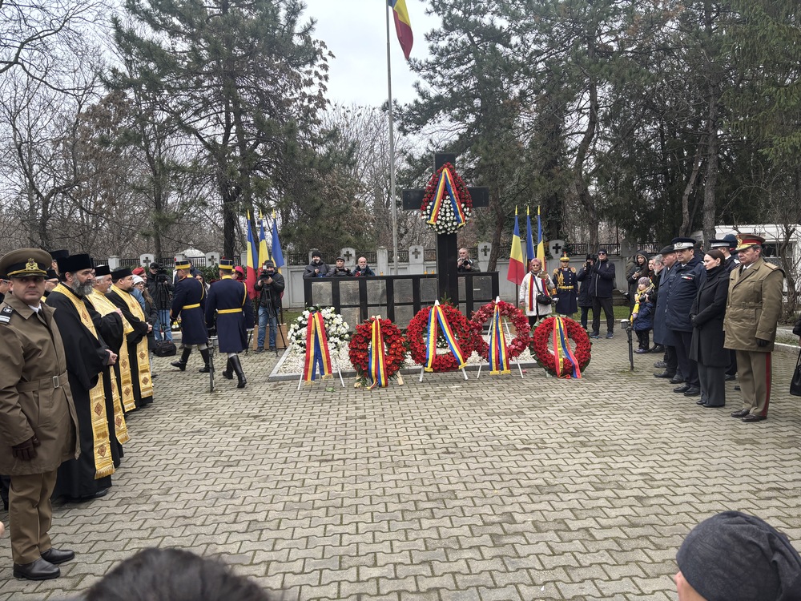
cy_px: 300
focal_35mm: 26
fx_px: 602
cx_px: 400
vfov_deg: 53.1
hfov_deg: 67.3
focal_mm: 5.96
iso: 40
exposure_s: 1/205
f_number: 1.6
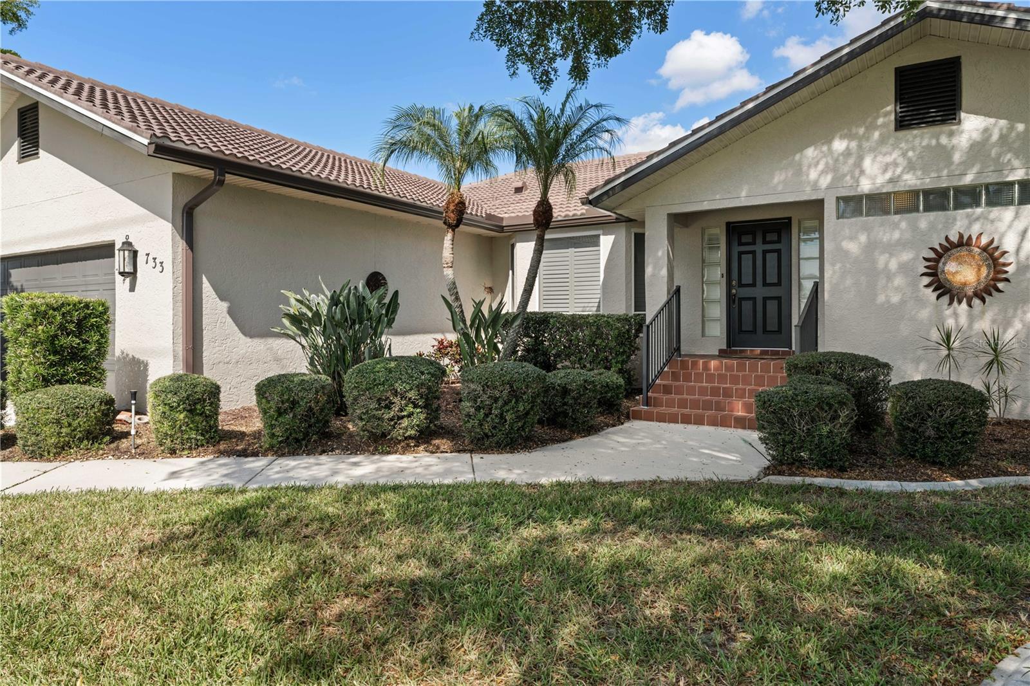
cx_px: 515
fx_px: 658
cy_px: 343
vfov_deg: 55.1
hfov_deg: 76.1
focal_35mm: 23
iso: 250
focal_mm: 23
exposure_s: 1/100
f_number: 8
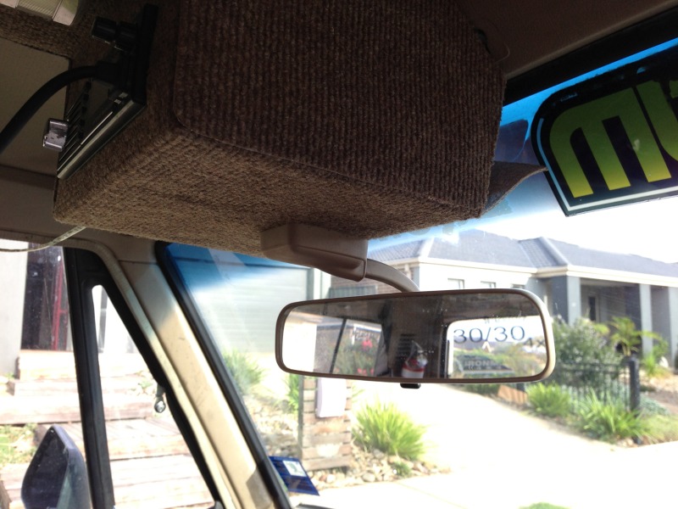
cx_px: 339
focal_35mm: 33
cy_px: 254
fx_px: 646
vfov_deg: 42.9
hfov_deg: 55.4
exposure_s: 1/176
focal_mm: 4.1
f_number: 2.4
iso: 50
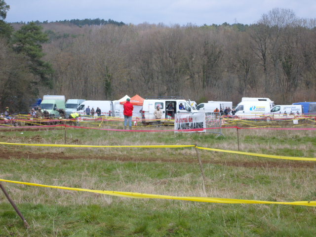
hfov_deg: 18.7
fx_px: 959
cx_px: 158
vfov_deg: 14.1
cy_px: 118
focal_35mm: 105
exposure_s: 1/500
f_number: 5.1
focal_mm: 22.2
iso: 80
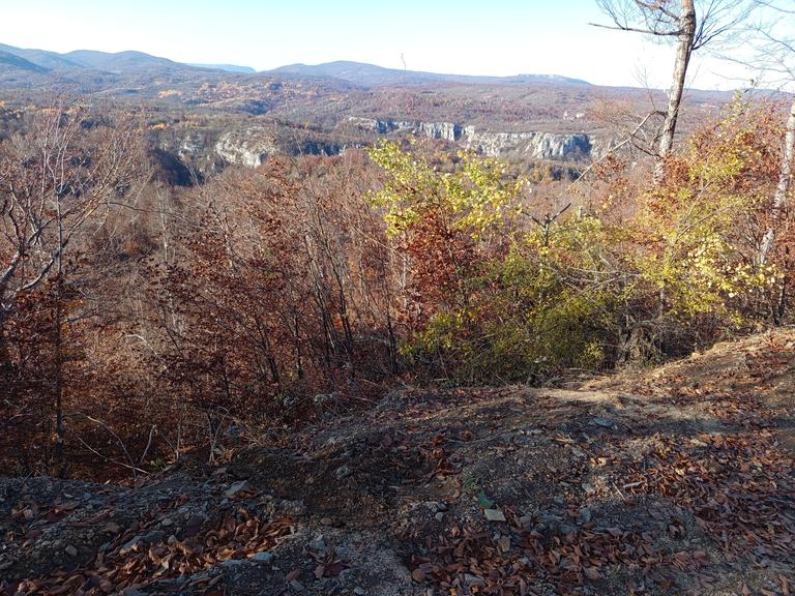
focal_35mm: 24
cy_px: 298
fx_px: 551
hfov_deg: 71.6
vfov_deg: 56.8
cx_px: 398
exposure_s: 1/277
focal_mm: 5.24
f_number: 1.7
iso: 51
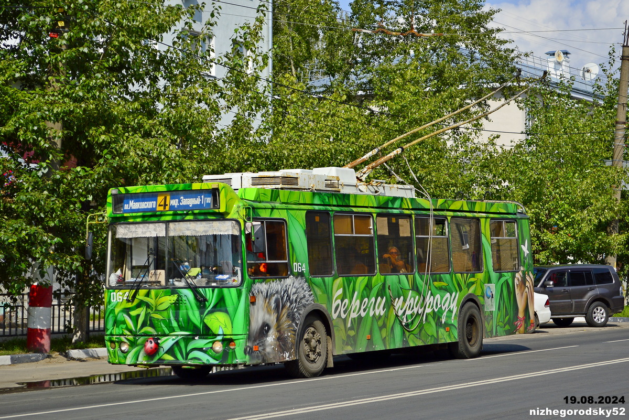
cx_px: 314
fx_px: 1442
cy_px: 210
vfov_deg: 16.6
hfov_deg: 24.6
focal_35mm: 82
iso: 100
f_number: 5.6
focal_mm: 55
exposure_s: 1/800
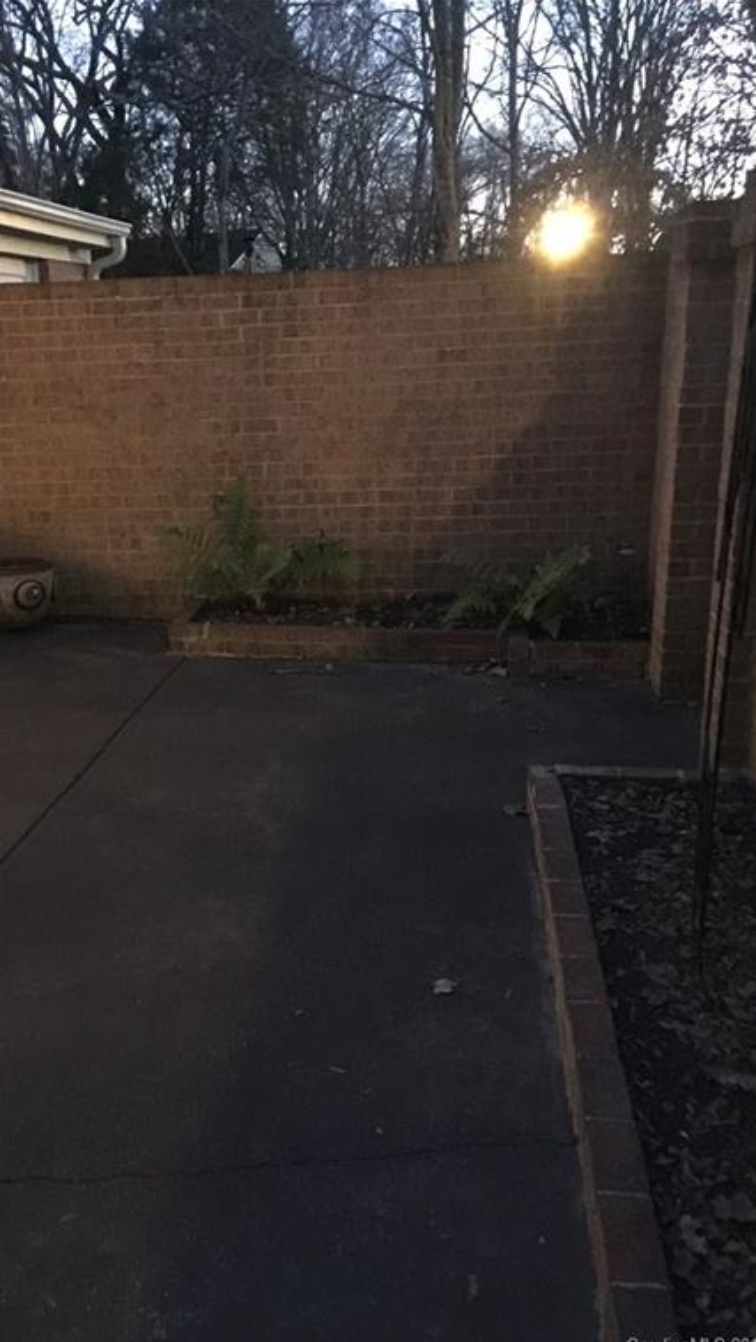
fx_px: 1139
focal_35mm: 32
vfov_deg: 61.0
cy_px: 678
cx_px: 269
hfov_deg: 36.4
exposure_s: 1/4
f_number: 2.2
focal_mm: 4.15
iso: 400
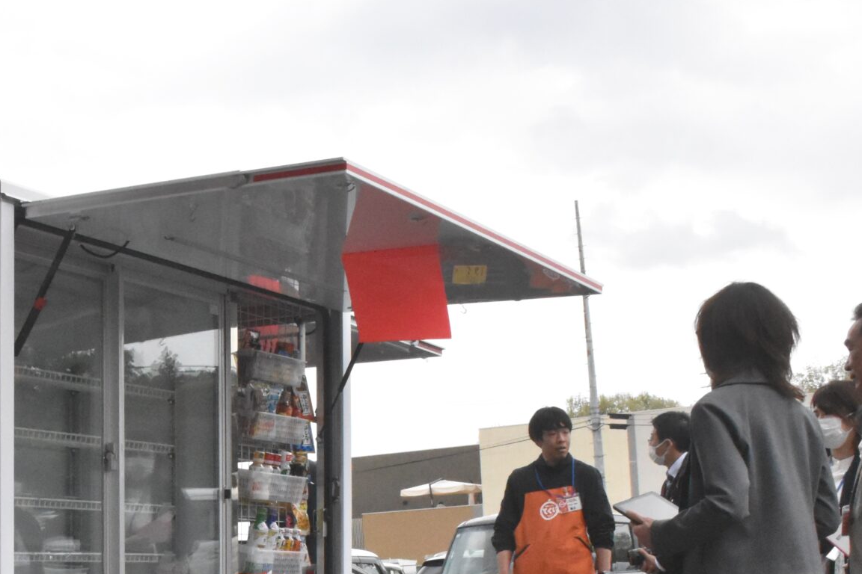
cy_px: 537
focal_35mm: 60
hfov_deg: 32.1
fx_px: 1437
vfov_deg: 22.0
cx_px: 123
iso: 6400
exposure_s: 1/800
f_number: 14
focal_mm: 18
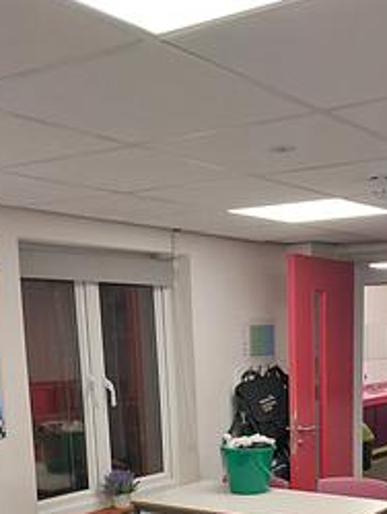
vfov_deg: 33.7
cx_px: 273
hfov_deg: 27.8
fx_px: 774
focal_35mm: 52
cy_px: 510
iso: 80
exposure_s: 1/50
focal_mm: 4
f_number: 1.8
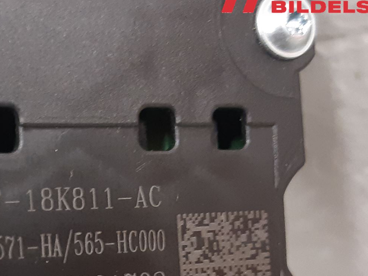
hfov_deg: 34.3
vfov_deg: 26.3
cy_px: 236
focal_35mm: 54
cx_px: 68
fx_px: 574
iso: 200
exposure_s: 1/25
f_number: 1.7
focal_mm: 3.93
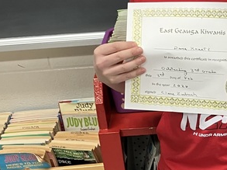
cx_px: 215
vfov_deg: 14.9
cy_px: 149
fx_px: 642
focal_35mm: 98
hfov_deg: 19.6
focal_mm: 3.99
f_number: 1.8
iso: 80
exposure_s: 1/60
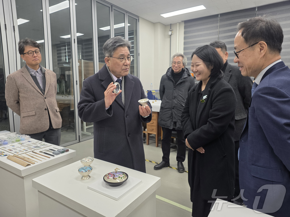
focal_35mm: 23
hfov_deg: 73.9
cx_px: 145
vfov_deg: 58.9
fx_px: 193
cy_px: 108
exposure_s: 1/120
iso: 160
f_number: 1.7
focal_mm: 6.25
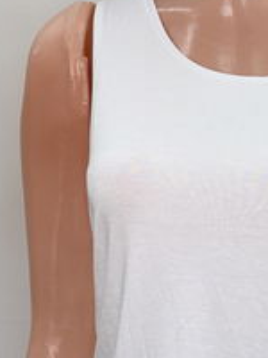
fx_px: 661
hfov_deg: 22.5
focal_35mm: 64
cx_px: 230
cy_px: 235
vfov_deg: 30.1
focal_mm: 6.76
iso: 50
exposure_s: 1/160
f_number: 1.78
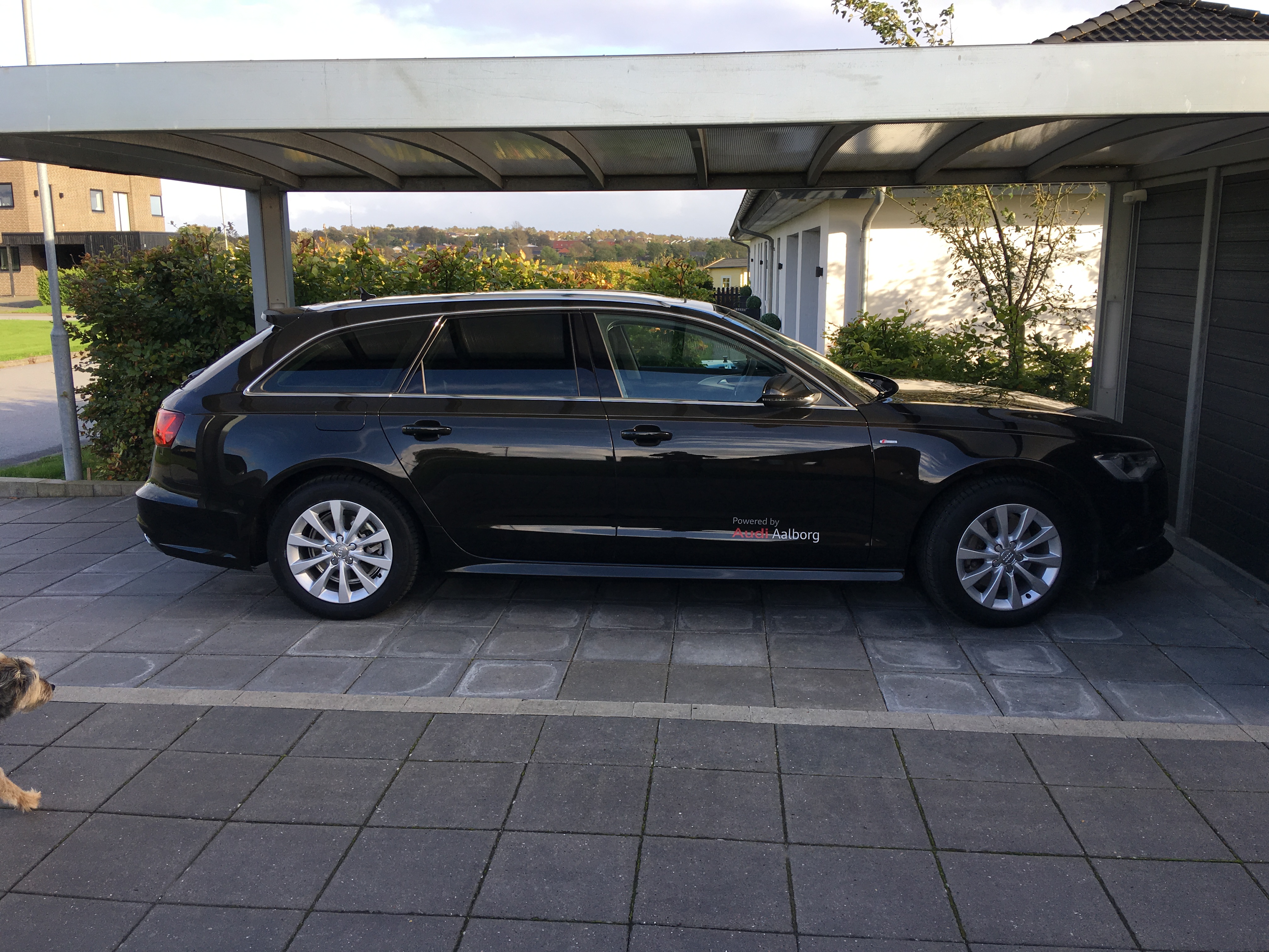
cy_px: 476
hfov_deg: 61.7
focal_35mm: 29
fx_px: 1063
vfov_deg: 48.2
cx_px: 634
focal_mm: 4.15
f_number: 2.2
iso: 25
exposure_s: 1/382
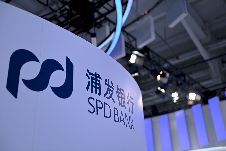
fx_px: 276
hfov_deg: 44.5
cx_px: 113
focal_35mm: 44
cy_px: 76
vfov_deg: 30.5
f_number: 2.8
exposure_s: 1/800
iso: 450
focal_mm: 44
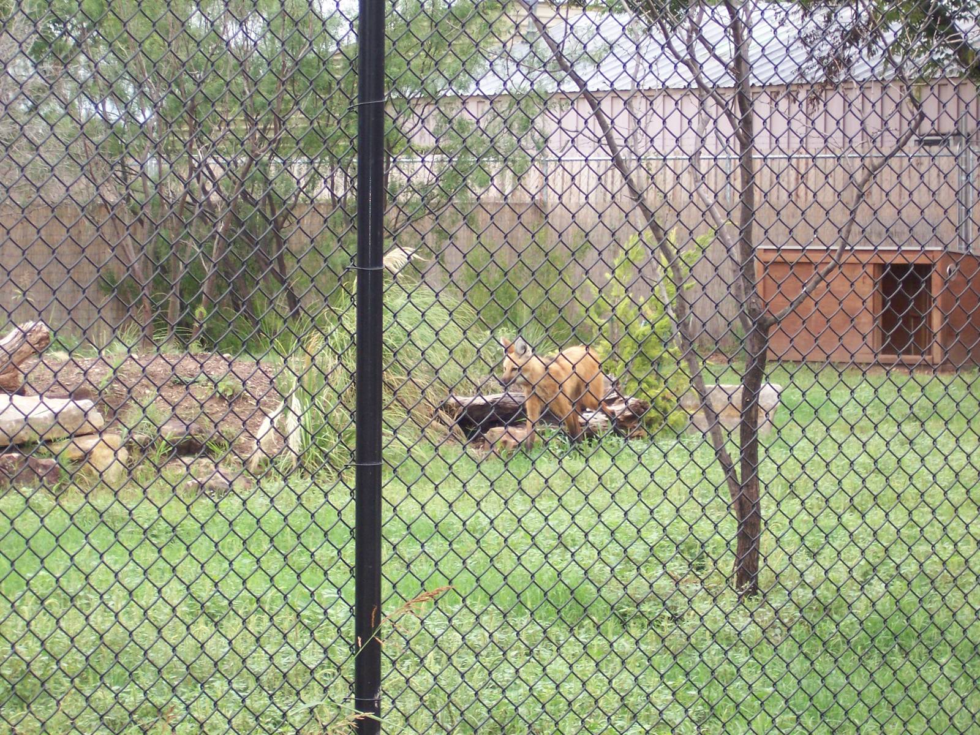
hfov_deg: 14.9
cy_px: 368
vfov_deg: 11.2
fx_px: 3737
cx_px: 490
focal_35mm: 132
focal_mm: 22
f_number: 4.8
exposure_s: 1/125
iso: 140
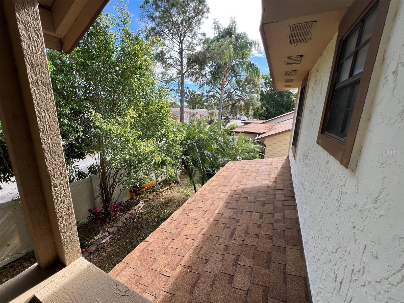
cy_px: 152
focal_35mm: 13
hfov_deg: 106.2
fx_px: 152
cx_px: 202
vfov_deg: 89.9
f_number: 1.8
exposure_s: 1/490
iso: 32
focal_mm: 1.57
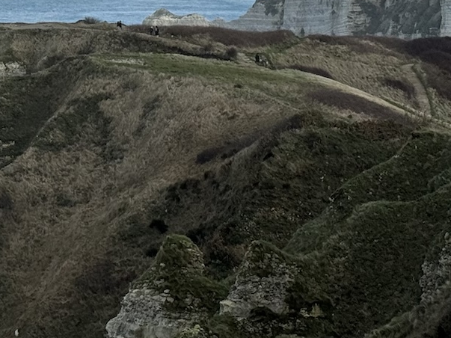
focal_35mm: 158
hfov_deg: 12.2
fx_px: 2058
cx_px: -106
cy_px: 38
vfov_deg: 9.4
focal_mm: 6.86
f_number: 1.78
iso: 64
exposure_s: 1/4310
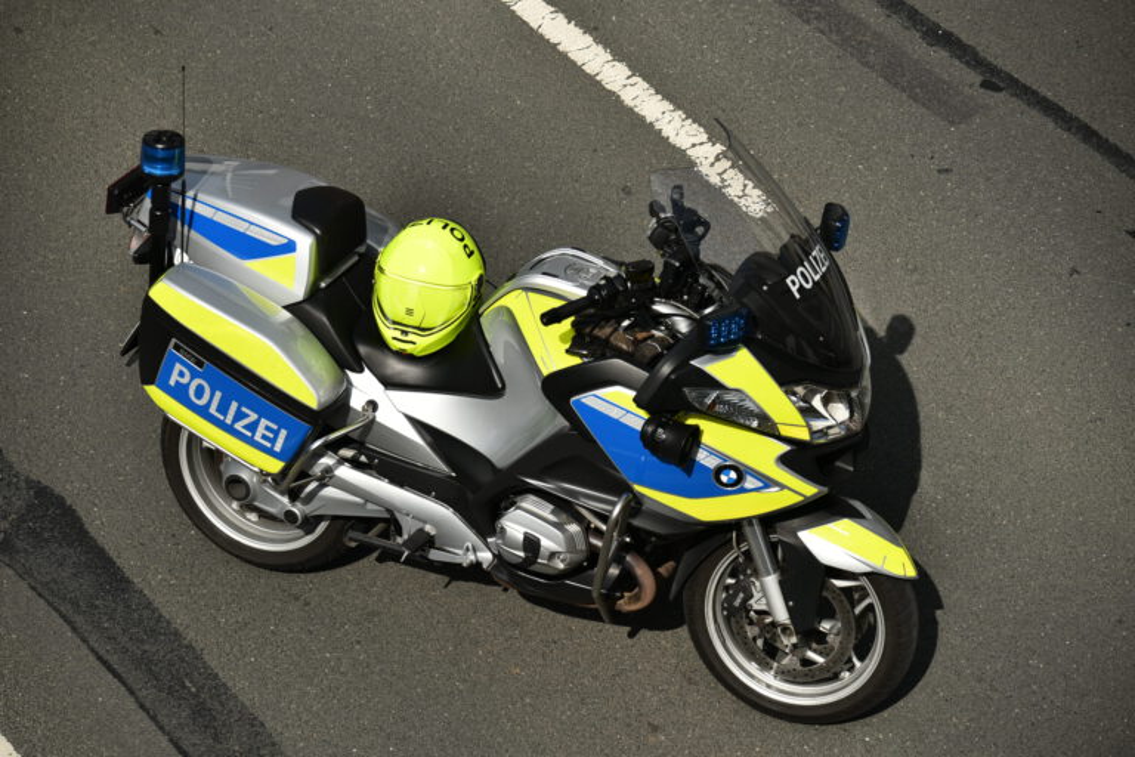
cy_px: 378
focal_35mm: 135
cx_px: 568
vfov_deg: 10.2
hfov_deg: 15.2
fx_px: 4256
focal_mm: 135
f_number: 6.3
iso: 100
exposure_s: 1/800
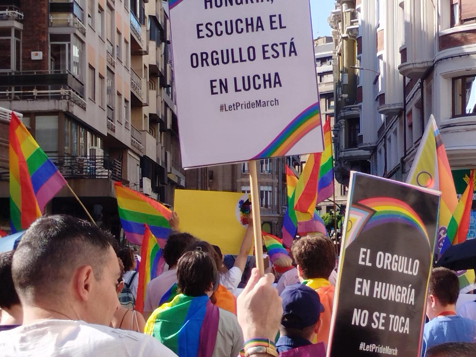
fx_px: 1595
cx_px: 327
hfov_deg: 16.9
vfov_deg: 12.8
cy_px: 169
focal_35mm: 116
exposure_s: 1/589
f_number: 1.7
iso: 50
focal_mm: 5.31
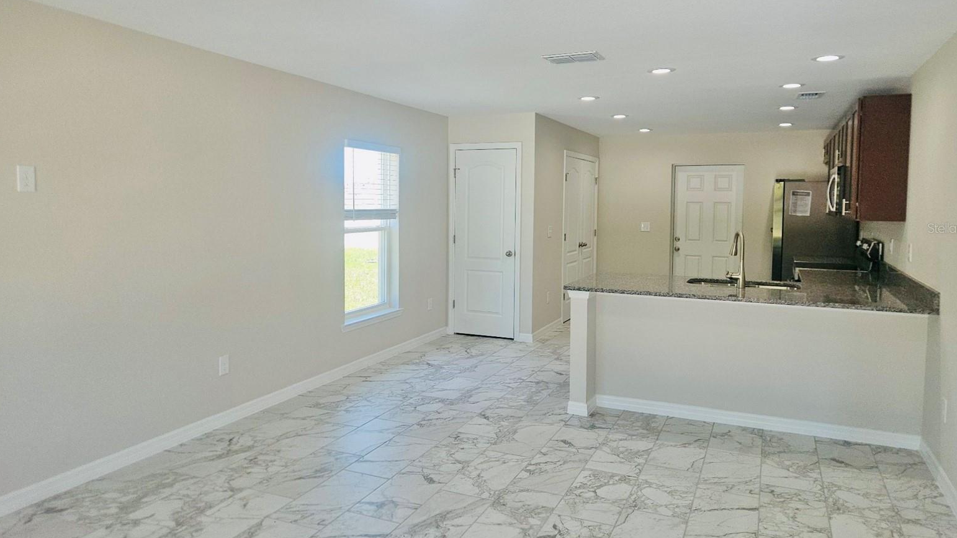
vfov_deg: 44.2
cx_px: 490
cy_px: 228
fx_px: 660
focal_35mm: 26
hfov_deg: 71.9
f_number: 1.8
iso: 93
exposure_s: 1/120
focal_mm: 5.4
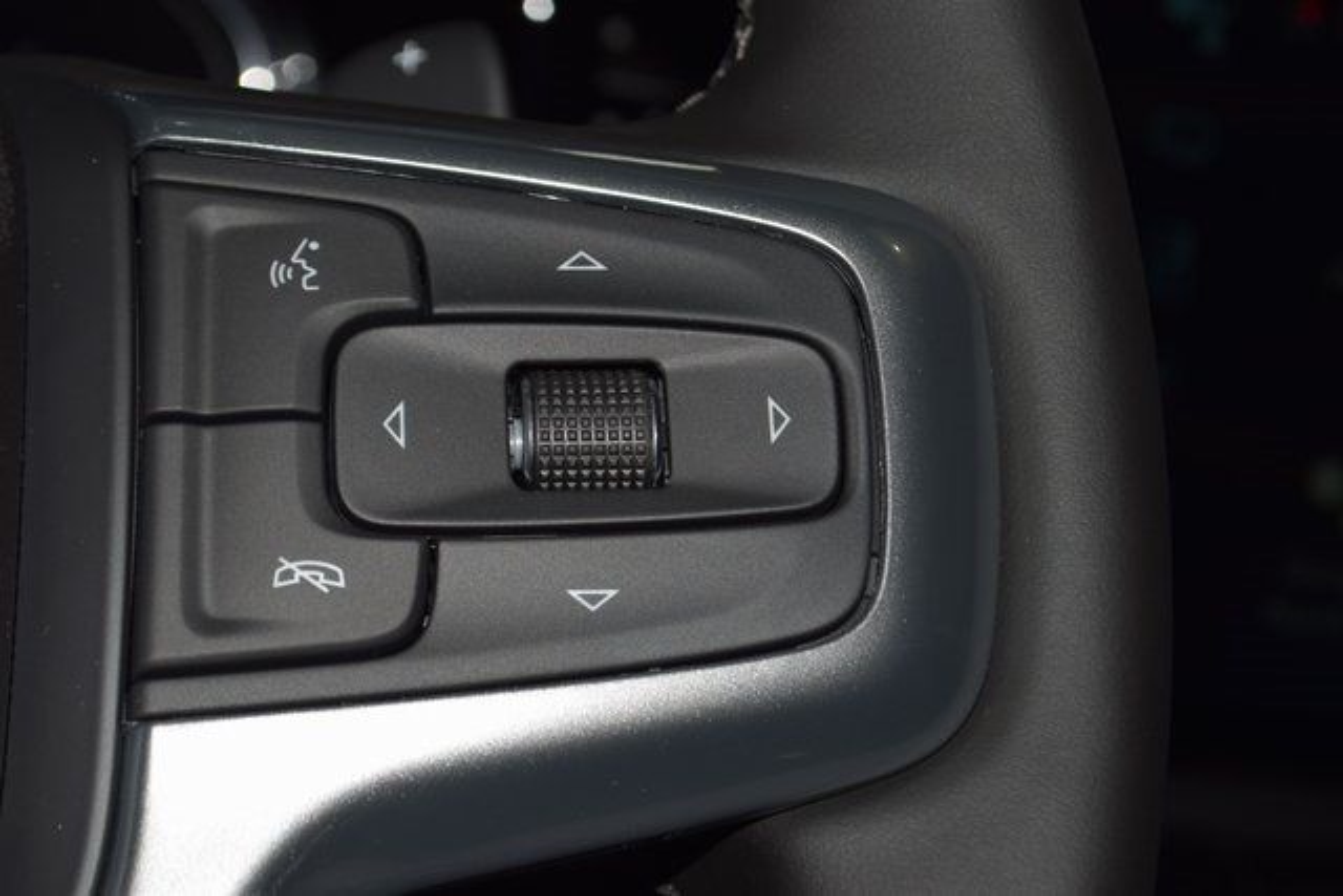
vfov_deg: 16.6
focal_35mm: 82
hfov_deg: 24.6
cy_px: 448
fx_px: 3078
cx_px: 672
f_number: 8
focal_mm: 55
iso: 100
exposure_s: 1/60
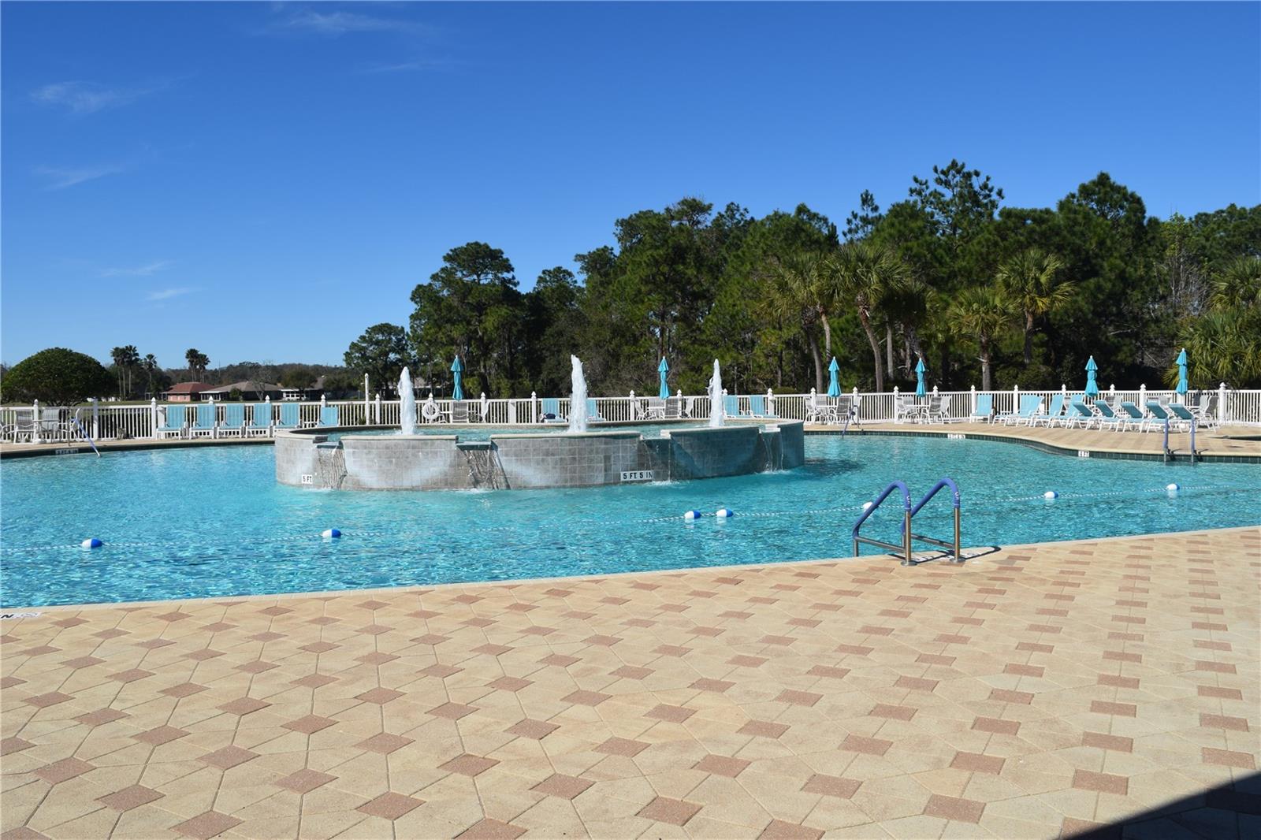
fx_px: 945
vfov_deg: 47.9
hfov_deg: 67.4
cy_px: 420
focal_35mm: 27
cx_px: 630
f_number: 10
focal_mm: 18
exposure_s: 1/400
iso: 200
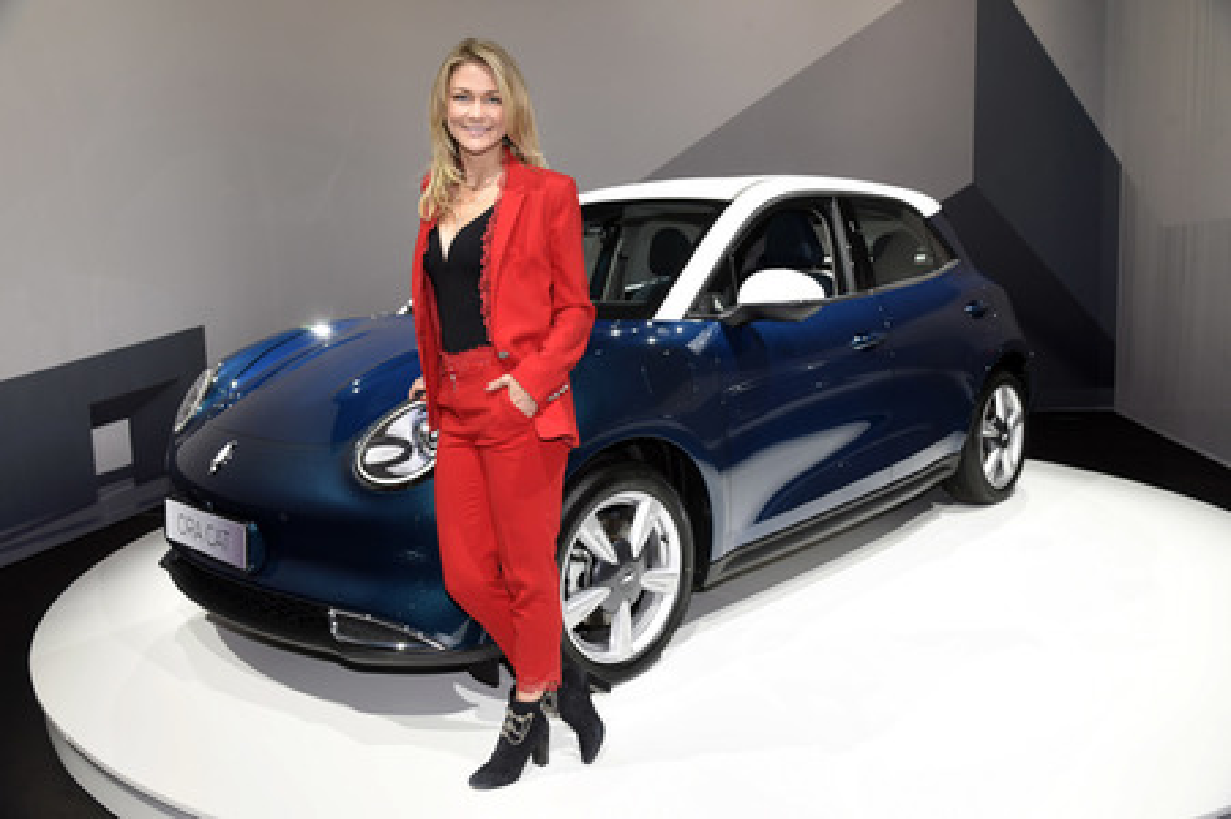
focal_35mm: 30
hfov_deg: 62.0
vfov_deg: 43.5
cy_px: 410
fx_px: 1025
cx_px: 616
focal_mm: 30
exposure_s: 1/100
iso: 800
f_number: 6.3
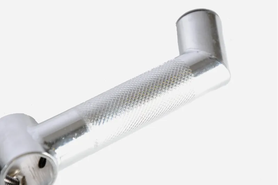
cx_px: 139
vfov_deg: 8.7
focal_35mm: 158
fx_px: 1215
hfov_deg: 13.1
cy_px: 92
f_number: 7.1
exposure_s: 1/20
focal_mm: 105
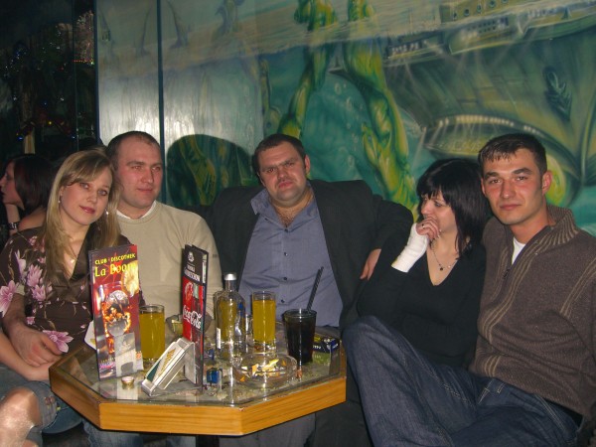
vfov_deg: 37.7
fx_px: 654
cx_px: 298
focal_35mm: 38
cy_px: 224
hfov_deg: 49.0
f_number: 2.8
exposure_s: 1/60
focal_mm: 7.9
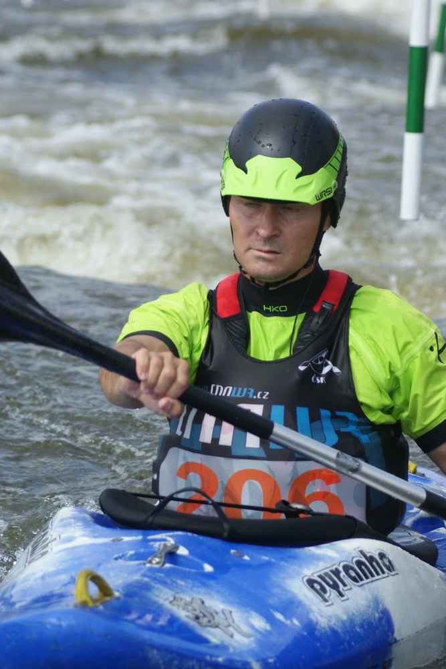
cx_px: 223
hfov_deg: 6.1
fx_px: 4179
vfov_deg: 9.1
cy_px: 334
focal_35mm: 225
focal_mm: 150
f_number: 5.6
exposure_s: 1/500
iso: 160
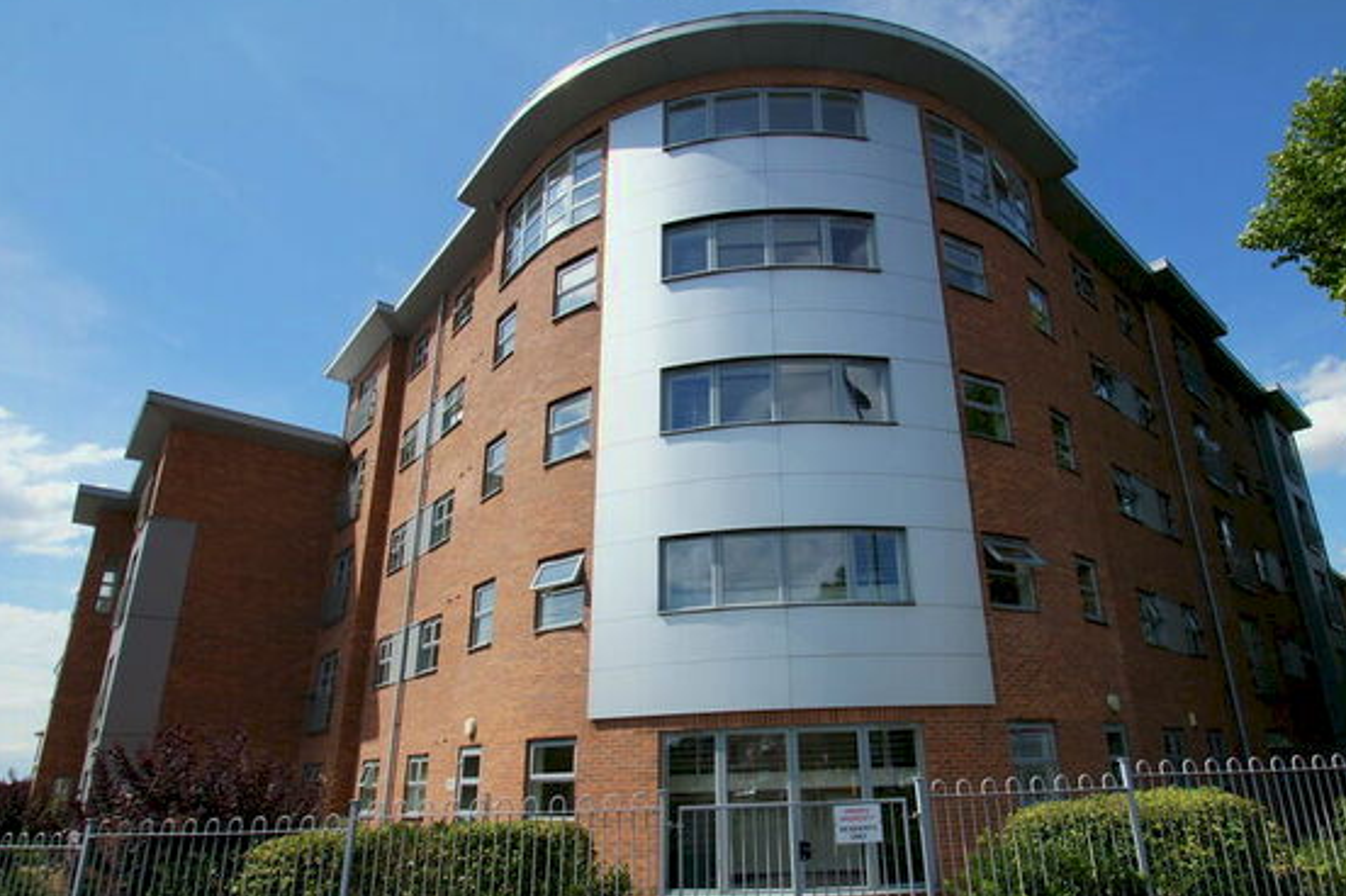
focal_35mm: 19
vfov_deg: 64.2
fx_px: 710
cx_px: 784
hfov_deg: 86.2
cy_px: 511
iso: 100
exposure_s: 1/160
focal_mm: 10
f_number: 11
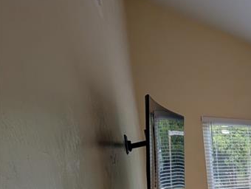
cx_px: 374
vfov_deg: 35.4
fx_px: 261
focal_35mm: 36
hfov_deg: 29.9
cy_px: 196
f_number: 1.7
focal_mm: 2.02
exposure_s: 1/60
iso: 63
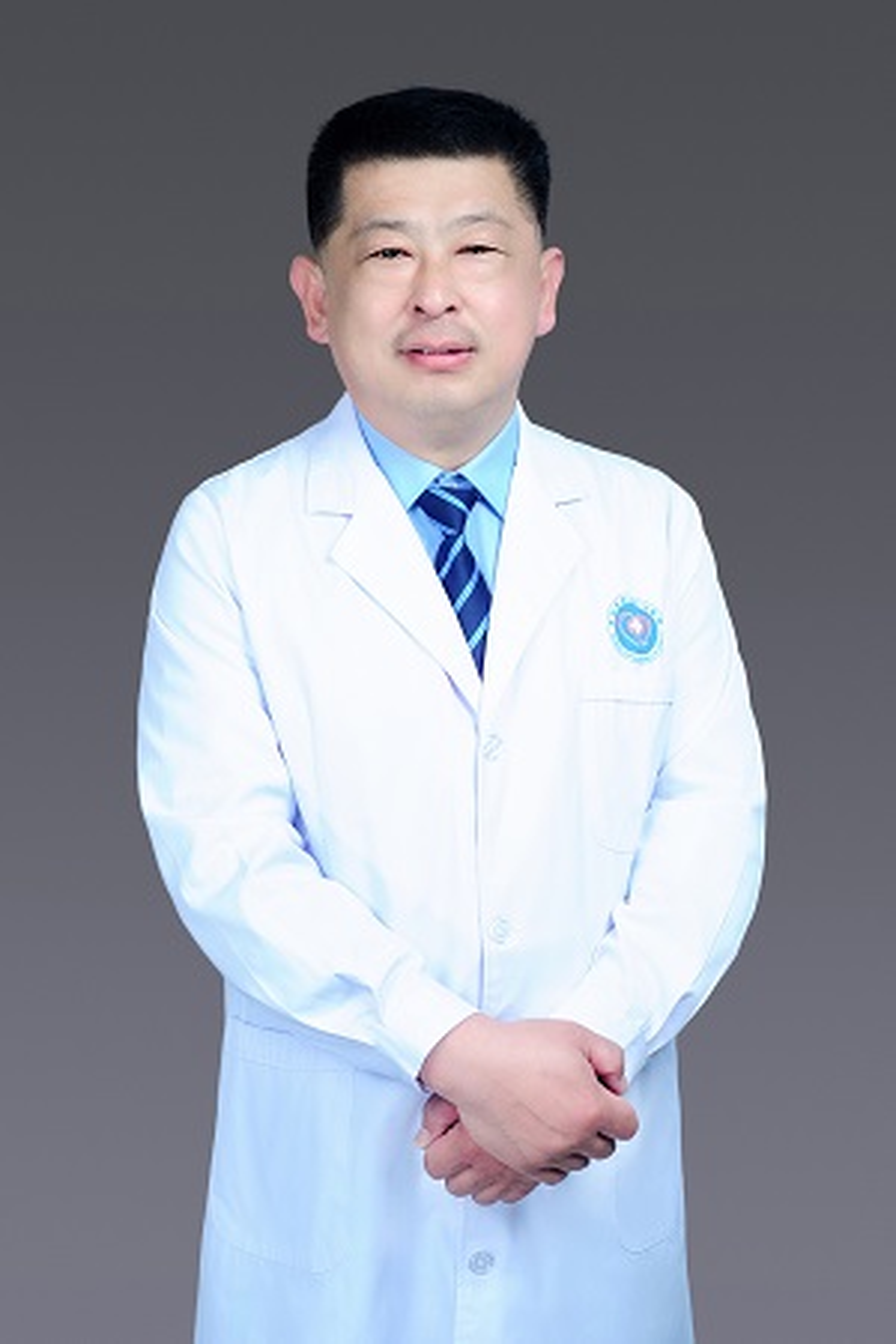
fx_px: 1867
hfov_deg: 27.0
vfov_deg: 39.6
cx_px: 448
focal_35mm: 50
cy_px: 672
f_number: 9
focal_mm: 50
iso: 200
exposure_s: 1/160
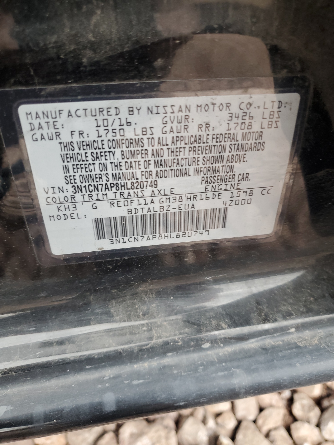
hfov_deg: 53.1
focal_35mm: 26
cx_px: 167
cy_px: 222
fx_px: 334
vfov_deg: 67.3
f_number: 1.5
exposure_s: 1/60.2
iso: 65
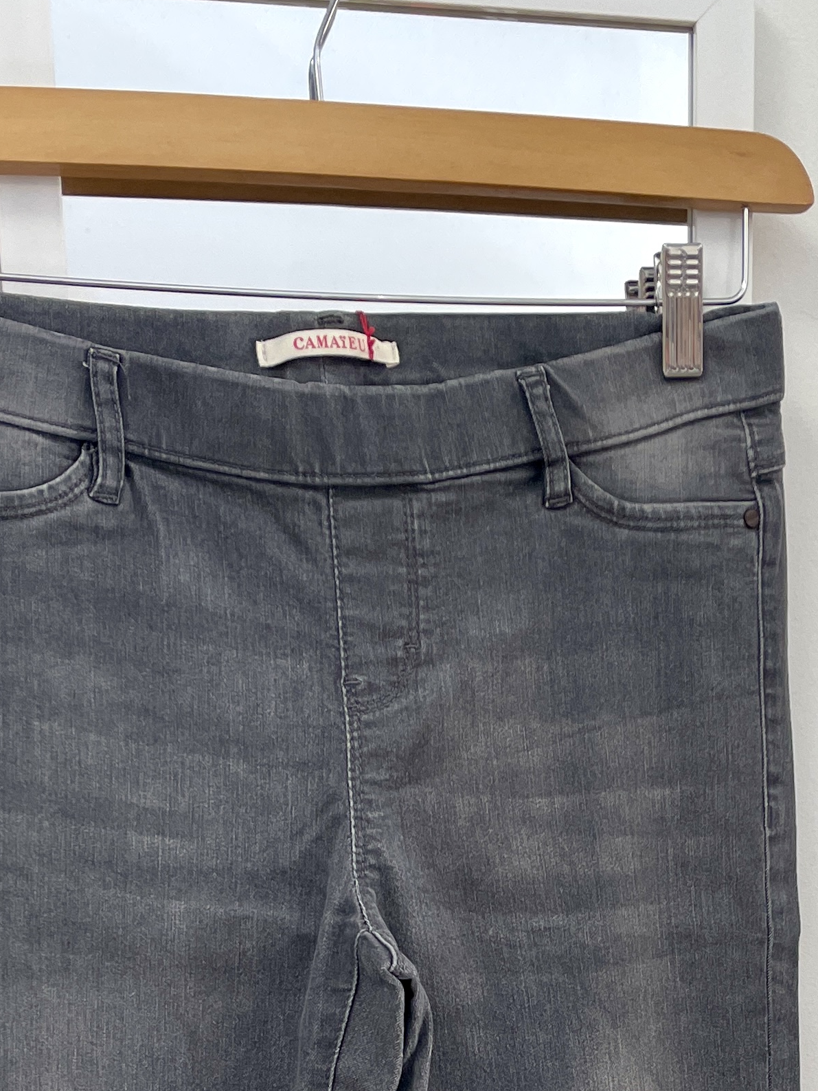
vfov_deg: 26.5
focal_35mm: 66
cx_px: 614
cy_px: 1265
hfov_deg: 22.1
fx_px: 2080
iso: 64
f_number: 1.6
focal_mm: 4.2
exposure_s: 1/100
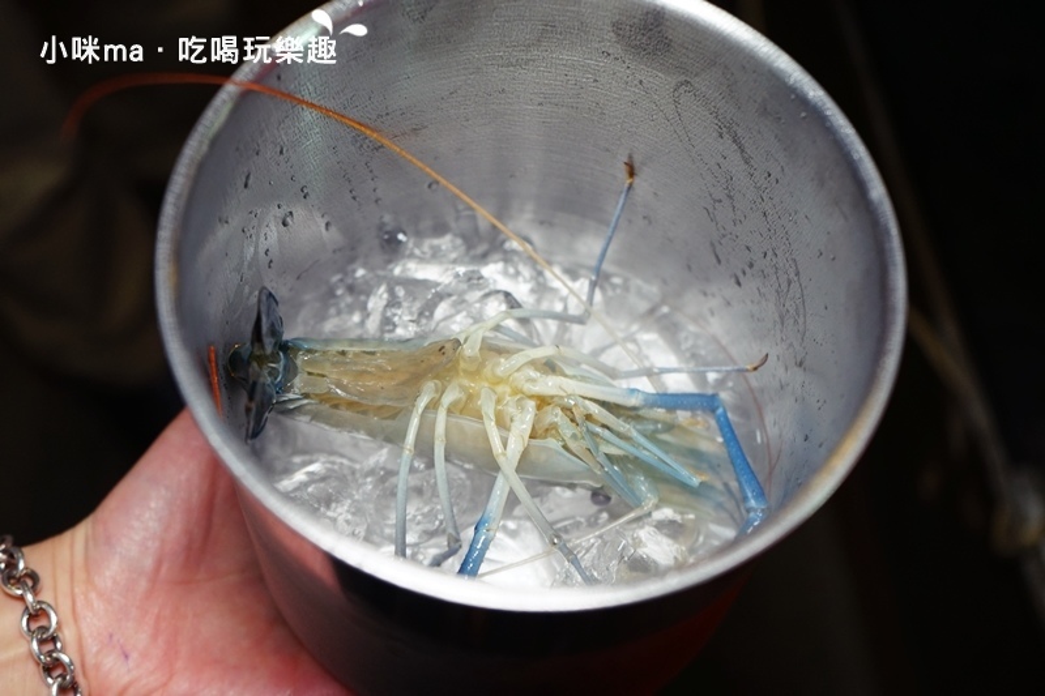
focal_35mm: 45
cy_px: 348
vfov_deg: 29.9
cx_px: 522
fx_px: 1306
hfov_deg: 43.6
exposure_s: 1/60
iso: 800
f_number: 4.5
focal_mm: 45
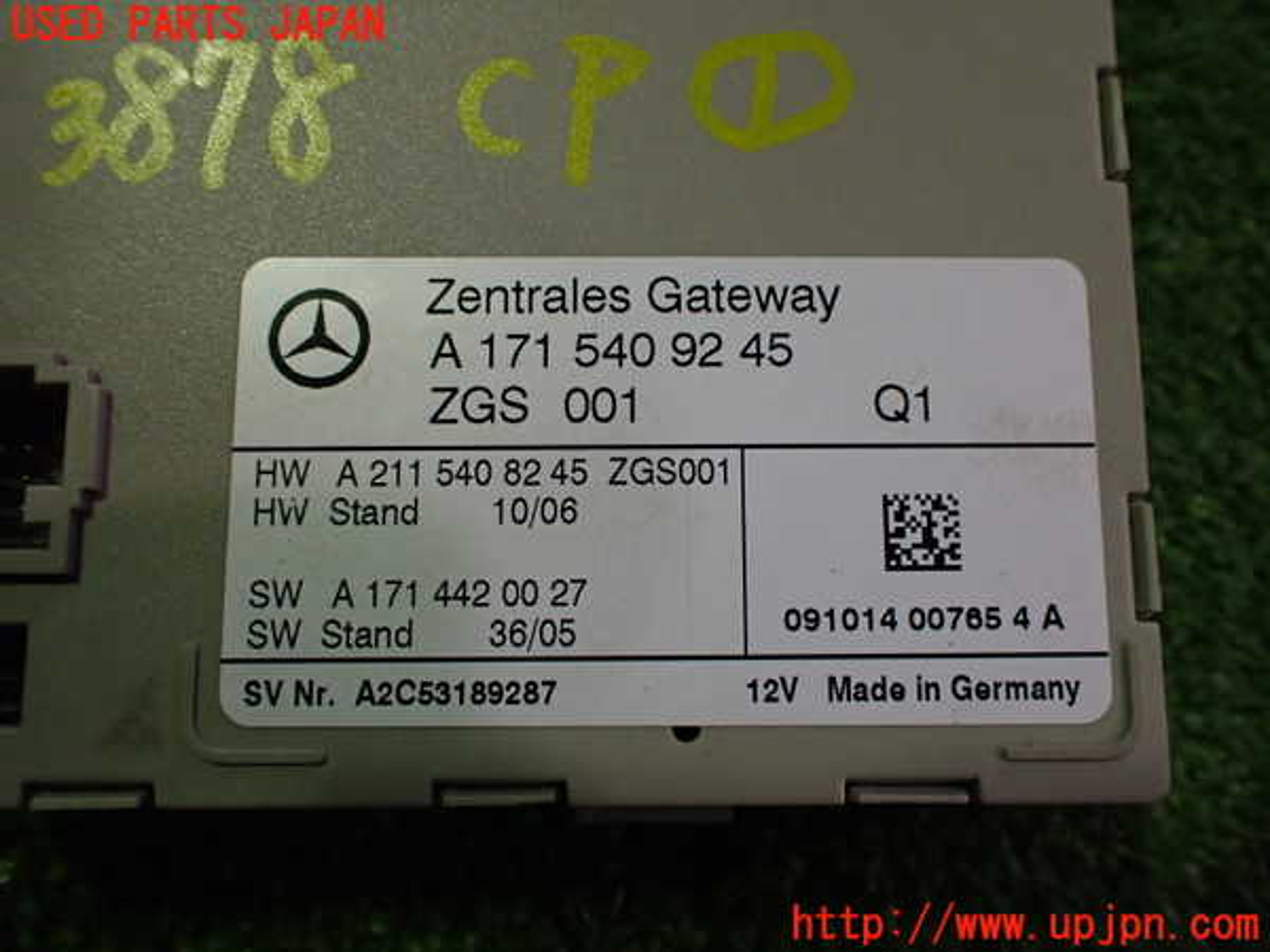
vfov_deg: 46.8
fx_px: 1101
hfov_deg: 60.0
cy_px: 476
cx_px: 635
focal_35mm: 30
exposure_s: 1/125
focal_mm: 5.4
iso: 400
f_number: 2.3
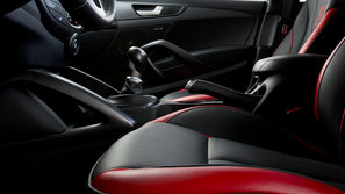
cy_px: -8
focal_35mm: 36
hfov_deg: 50.7
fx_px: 329
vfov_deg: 30.1
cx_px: 293
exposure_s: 1/4
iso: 100
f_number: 11
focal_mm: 17
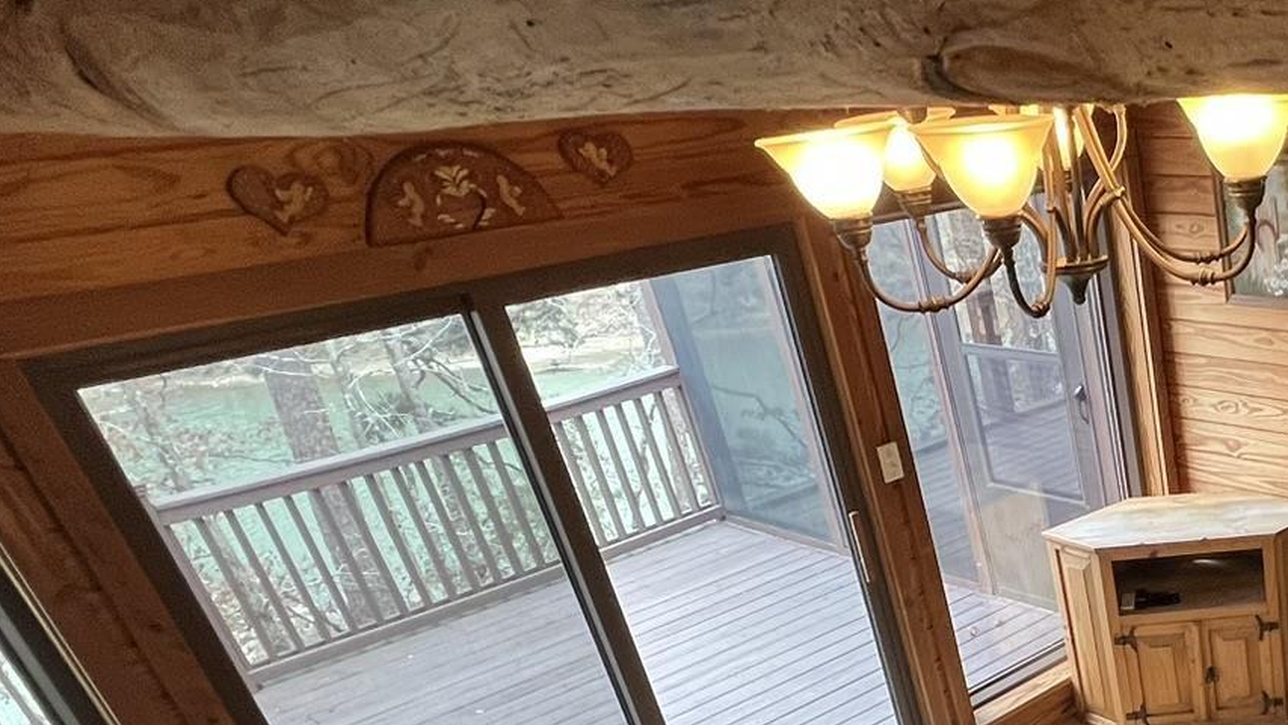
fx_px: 1161
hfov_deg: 46.4
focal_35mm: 34
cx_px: 1344
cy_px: 787
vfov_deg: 31.1
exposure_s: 1/120
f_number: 1.8
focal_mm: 1.57
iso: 160
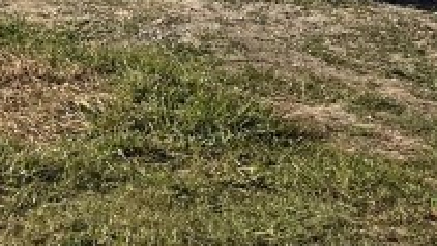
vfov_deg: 8.5
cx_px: -398
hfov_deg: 14.4
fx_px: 1473
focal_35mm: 127
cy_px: -405
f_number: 1.78
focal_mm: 6.76
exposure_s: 1/6173
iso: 80
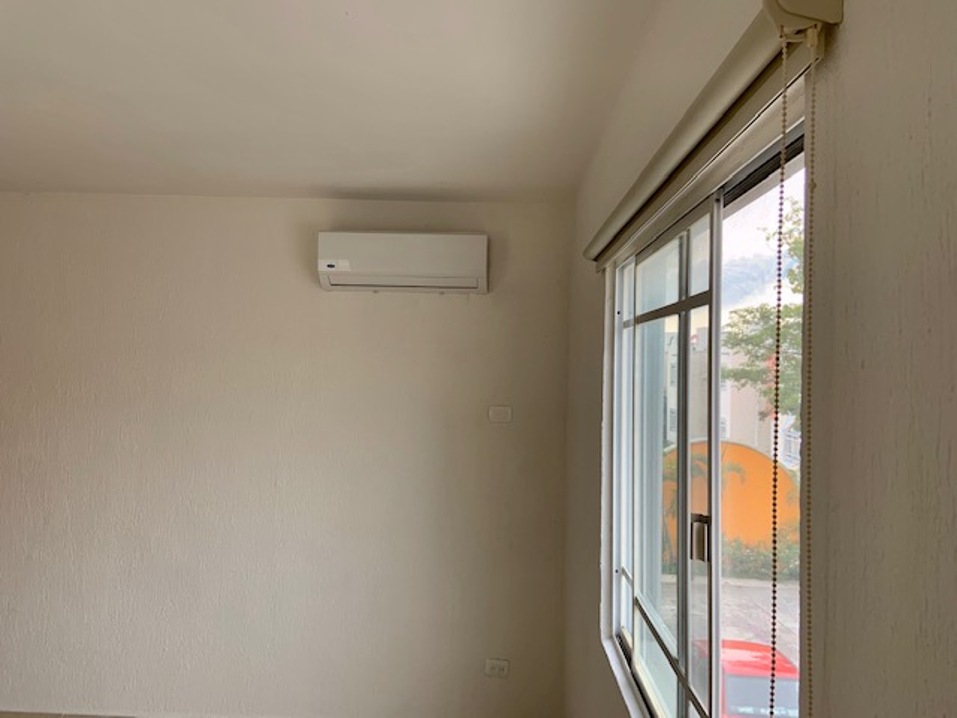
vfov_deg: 53.1
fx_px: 719
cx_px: 478
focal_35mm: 26
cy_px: 359
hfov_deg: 67.3
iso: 32
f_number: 1.8
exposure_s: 1/122
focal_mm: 4.25
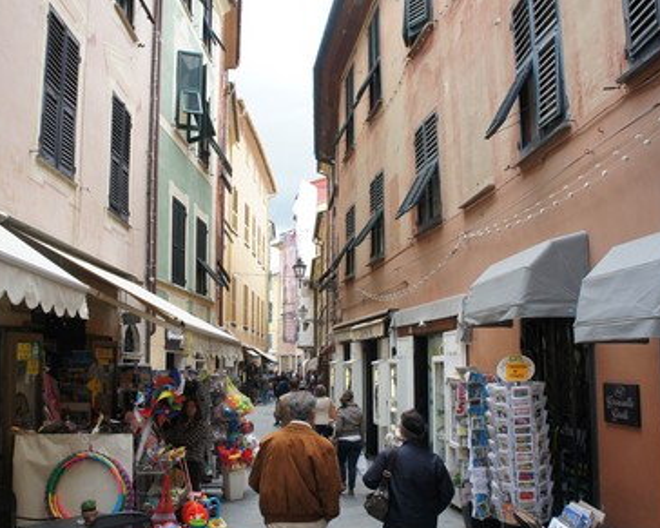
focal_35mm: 32
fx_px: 625
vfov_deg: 45.8
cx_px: 314
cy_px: 274
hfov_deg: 55.7
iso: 400
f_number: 6.3
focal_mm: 18
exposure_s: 1/200
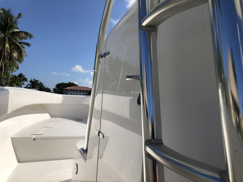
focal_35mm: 28
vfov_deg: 49.7
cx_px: 122
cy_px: 91
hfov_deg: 63.4
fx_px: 197
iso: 25
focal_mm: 3.99
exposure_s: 1/4425
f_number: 1.8
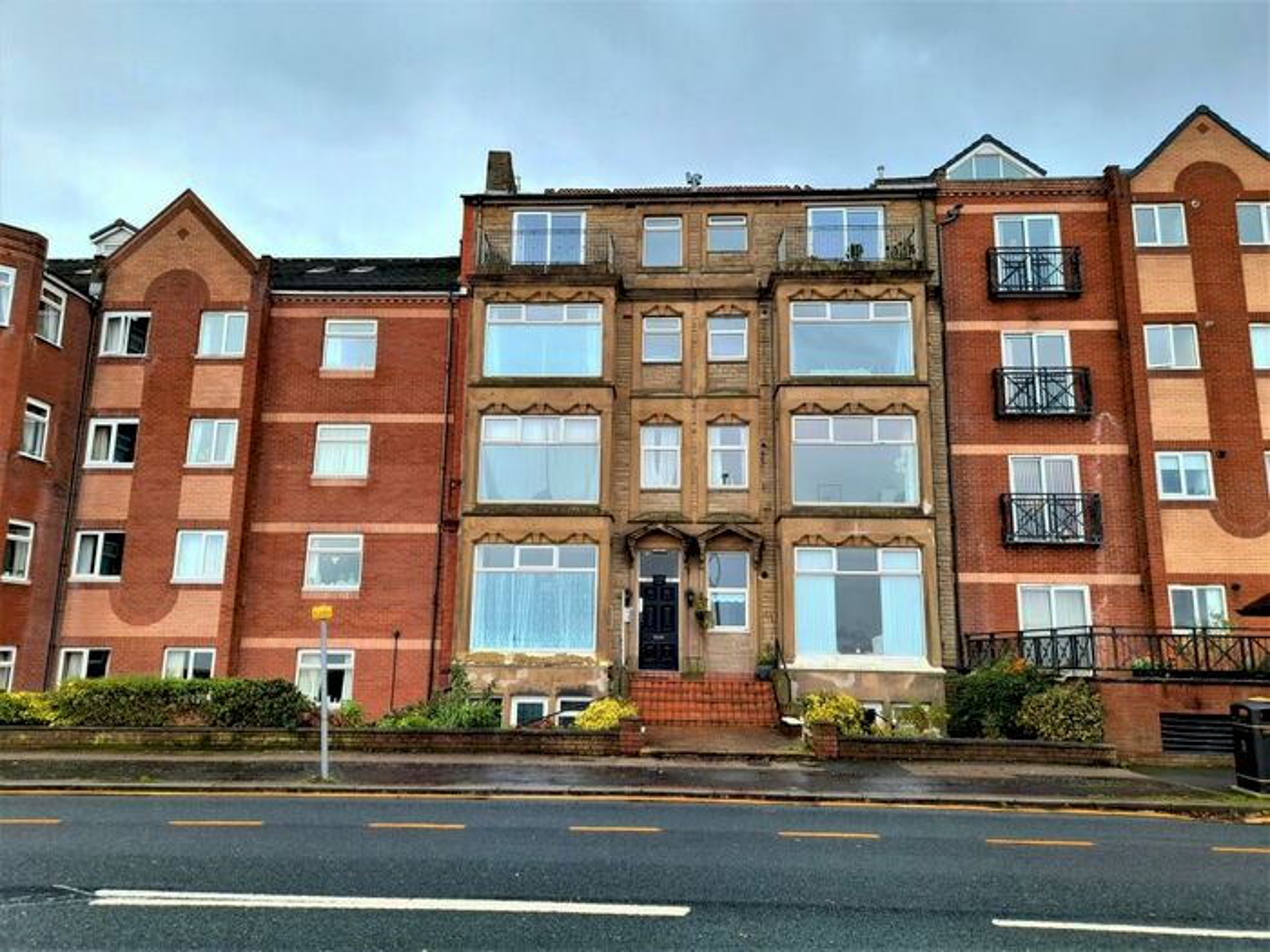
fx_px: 917
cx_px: 635
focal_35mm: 25
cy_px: 476
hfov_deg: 69.4
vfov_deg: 54.9
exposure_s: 1/100
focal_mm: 4.6
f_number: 2
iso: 20
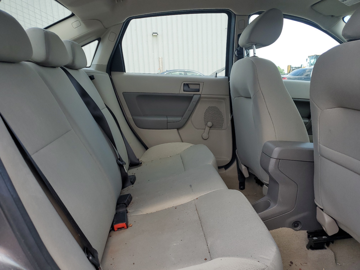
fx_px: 270
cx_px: 180
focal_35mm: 26
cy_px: 135
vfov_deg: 53.1
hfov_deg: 67.3
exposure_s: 1/556
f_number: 1.5
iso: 50
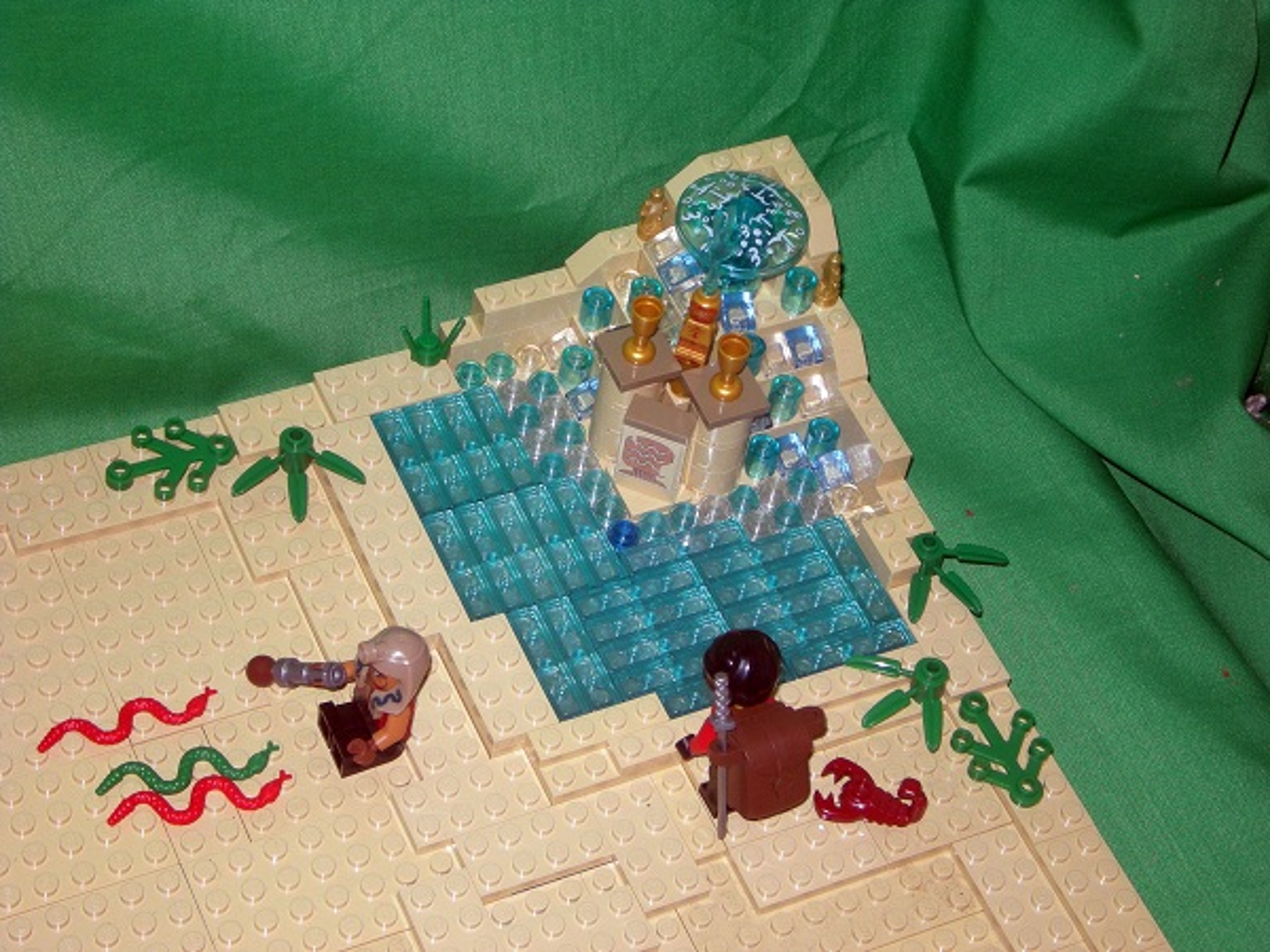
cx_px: 635
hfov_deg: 22.5
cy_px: 476
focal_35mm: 87
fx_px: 3192
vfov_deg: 17.0
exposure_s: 1/120
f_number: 5.1
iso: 64
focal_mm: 14.6
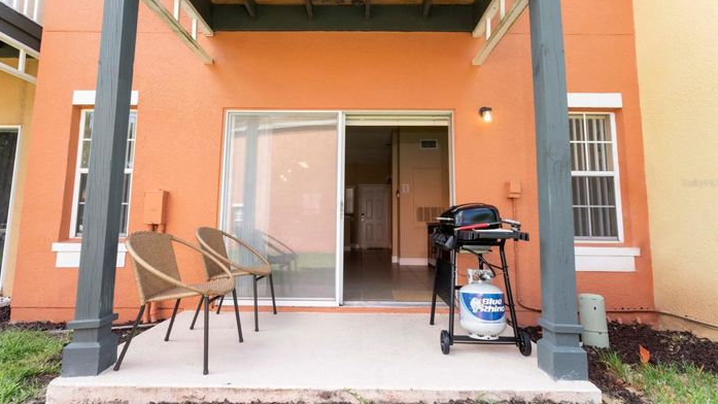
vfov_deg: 60.9
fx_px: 343
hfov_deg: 92.7
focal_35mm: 18
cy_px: 183
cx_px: 359
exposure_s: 1/100
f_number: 14
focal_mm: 17
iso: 1000
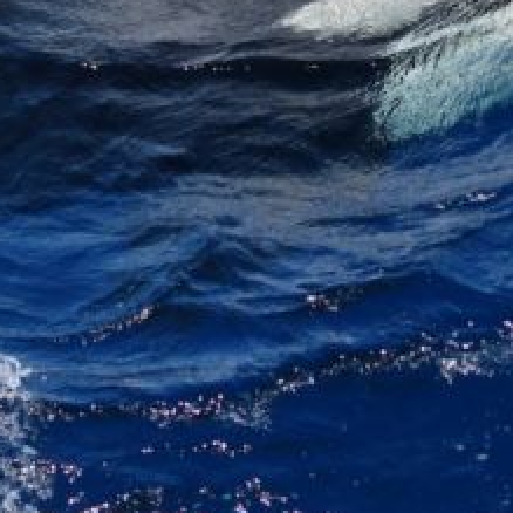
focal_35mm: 186
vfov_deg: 9.3
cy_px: -64
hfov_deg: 9.3
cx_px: -47
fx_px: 3119
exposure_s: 1/8000
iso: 450
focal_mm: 60
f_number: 4.5
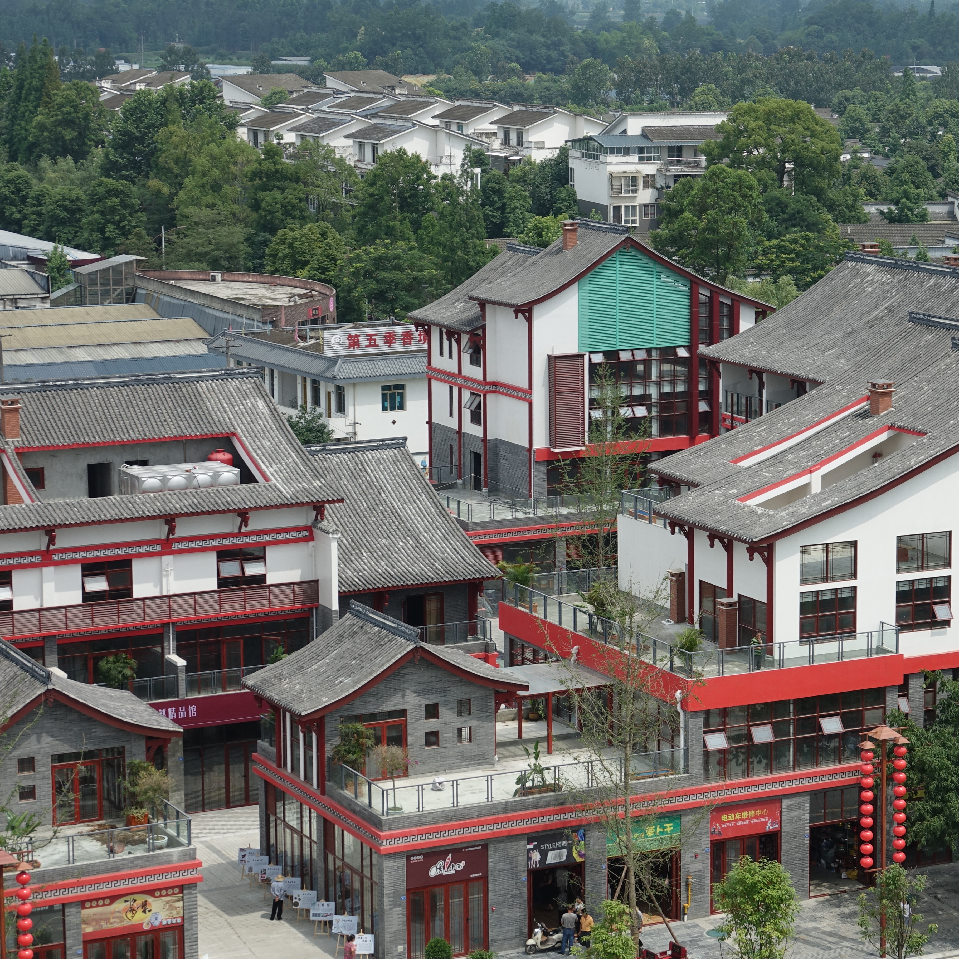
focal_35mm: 92
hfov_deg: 18.8
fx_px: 2884
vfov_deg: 18.9
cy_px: 479
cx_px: 662
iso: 100
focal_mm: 26.42
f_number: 4
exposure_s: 1/640
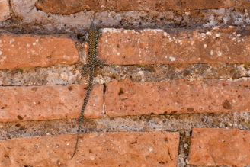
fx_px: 2543
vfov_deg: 3.8
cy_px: 71
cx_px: 114
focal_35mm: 366
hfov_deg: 5.6
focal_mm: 200
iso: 100
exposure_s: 1/80
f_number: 7.1
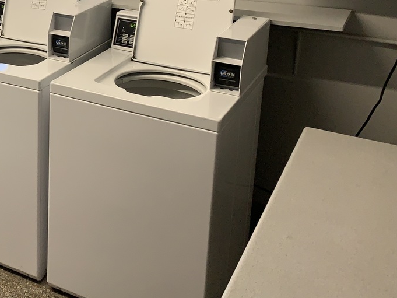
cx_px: 2
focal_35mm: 55
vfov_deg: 25.5
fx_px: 631
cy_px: 16
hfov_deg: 32.2
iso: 100
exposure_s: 1/121
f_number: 1.8
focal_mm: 4.25
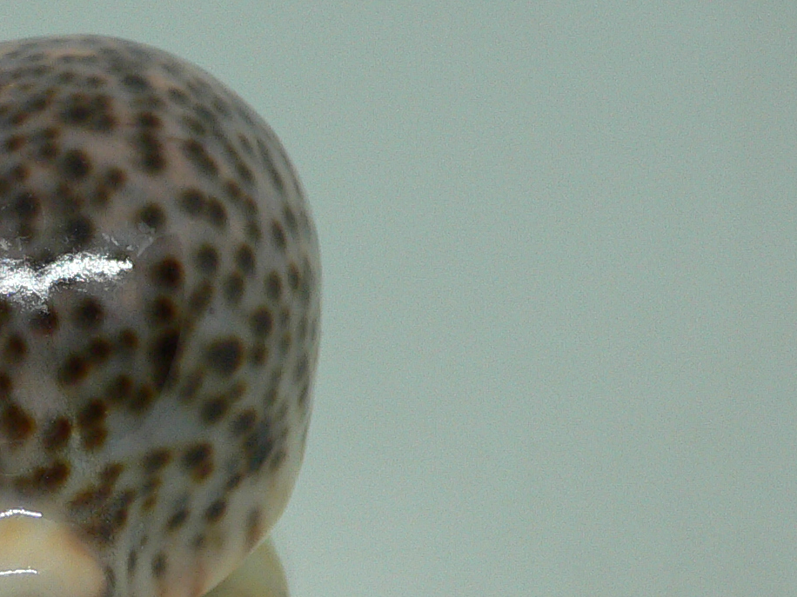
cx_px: 30
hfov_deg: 24.4
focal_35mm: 77
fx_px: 1773
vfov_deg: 18.8
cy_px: 556
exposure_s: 1/60
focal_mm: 4.6
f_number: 2.8
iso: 150
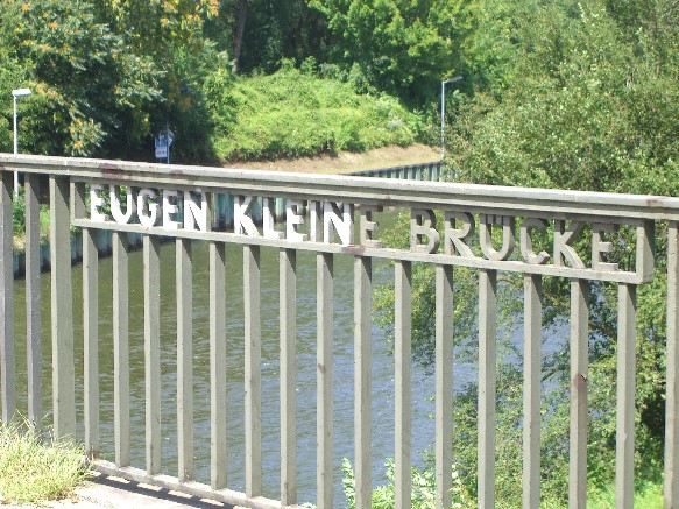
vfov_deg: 13.0
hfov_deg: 17.3
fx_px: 2236
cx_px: 340
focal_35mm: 114
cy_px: 254
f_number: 5.1
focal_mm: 23.7
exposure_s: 1/125
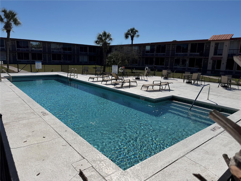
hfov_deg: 71.6
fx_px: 167
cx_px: 120
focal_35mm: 24
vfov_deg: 56.8
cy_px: 90
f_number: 1.78
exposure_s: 1/11905
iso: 80
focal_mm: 6.76
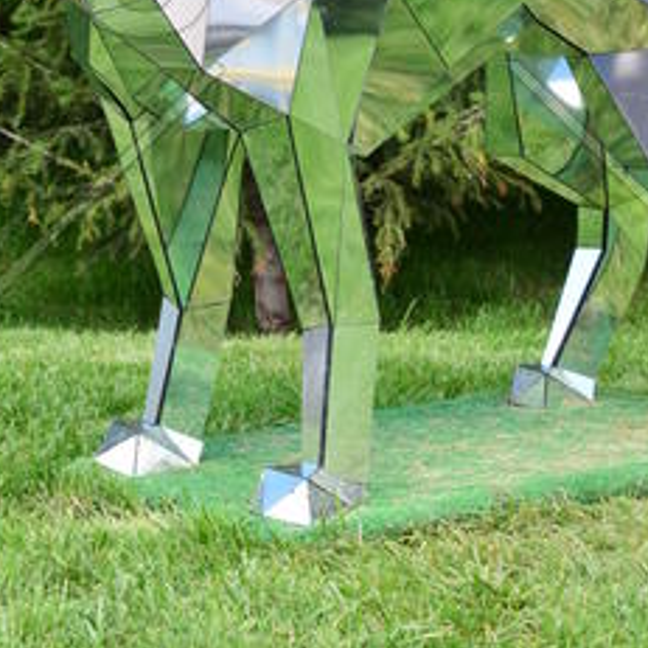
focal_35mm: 96
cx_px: 366
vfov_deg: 17.4
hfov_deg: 18.1
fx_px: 2033
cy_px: -81
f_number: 9
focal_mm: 30
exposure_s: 1/40
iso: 100
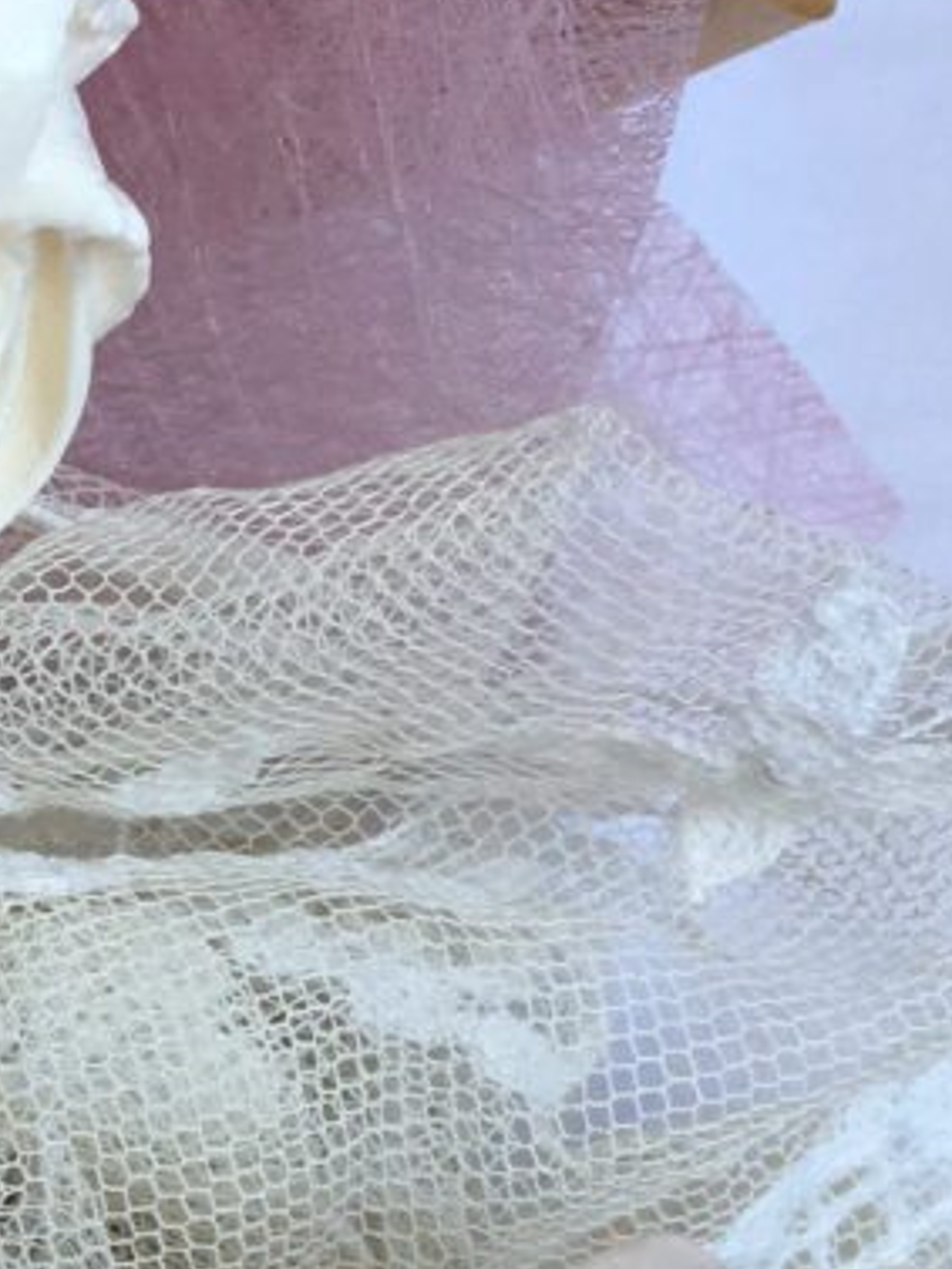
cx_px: -723
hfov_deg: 11.5
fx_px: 4398
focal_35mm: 120
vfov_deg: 16.3
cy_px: 1067
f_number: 2.2
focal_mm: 4.15
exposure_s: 1/100
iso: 40
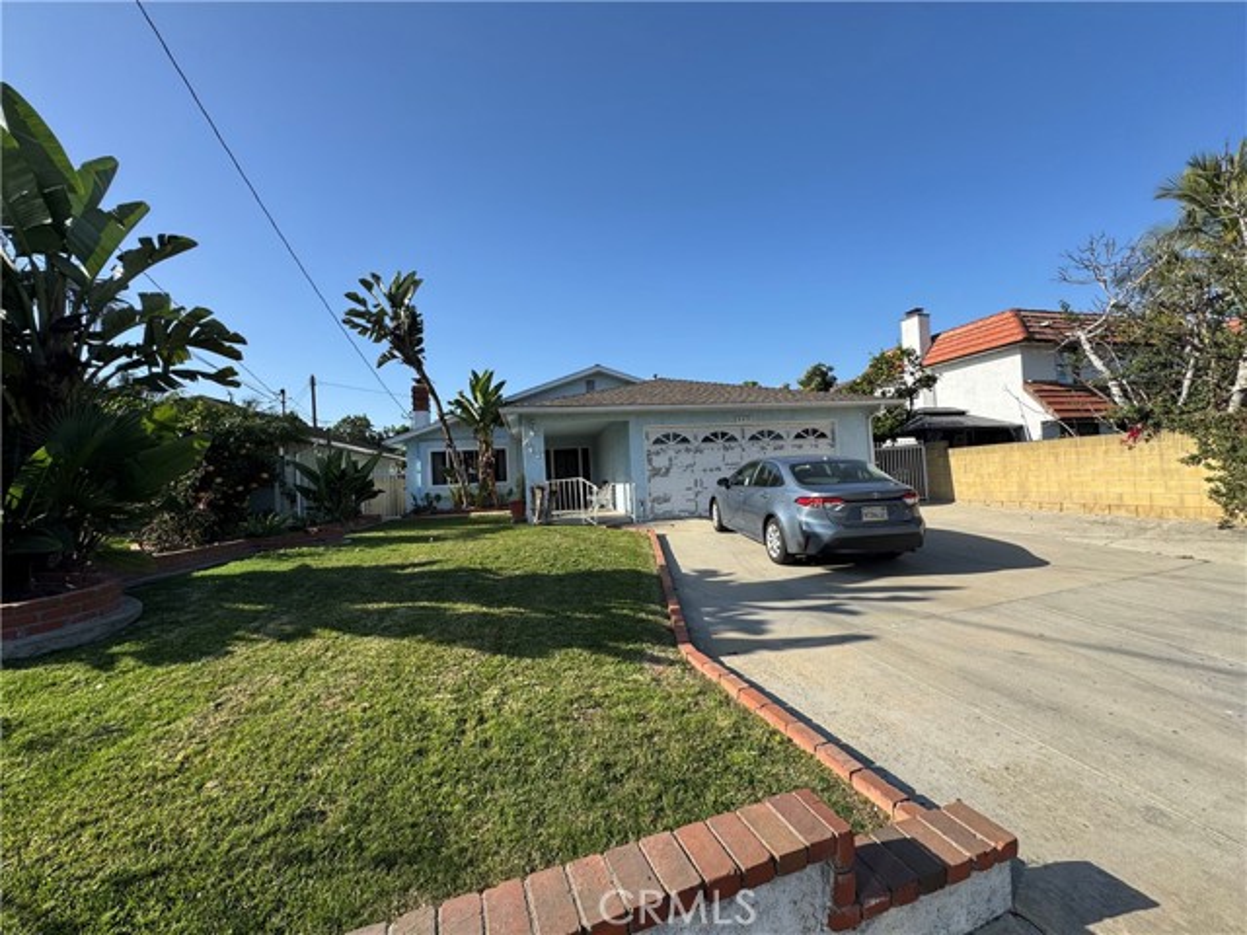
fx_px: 504
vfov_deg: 85.7
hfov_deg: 102.1
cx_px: 624
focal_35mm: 14
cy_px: 468
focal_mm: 2.22
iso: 50
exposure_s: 1/1370
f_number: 2.2
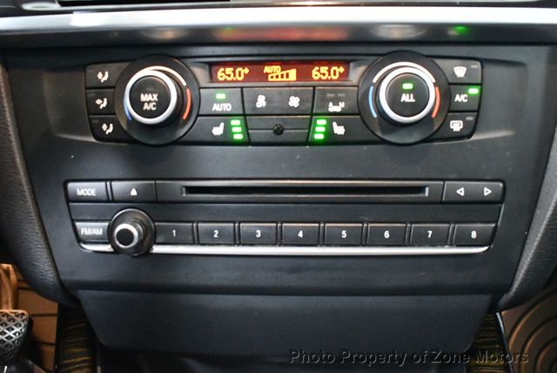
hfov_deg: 53.1
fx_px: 557
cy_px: 186
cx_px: 278
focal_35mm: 36
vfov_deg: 36.9
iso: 12800
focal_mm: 18
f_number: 3.5
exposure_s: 1/60
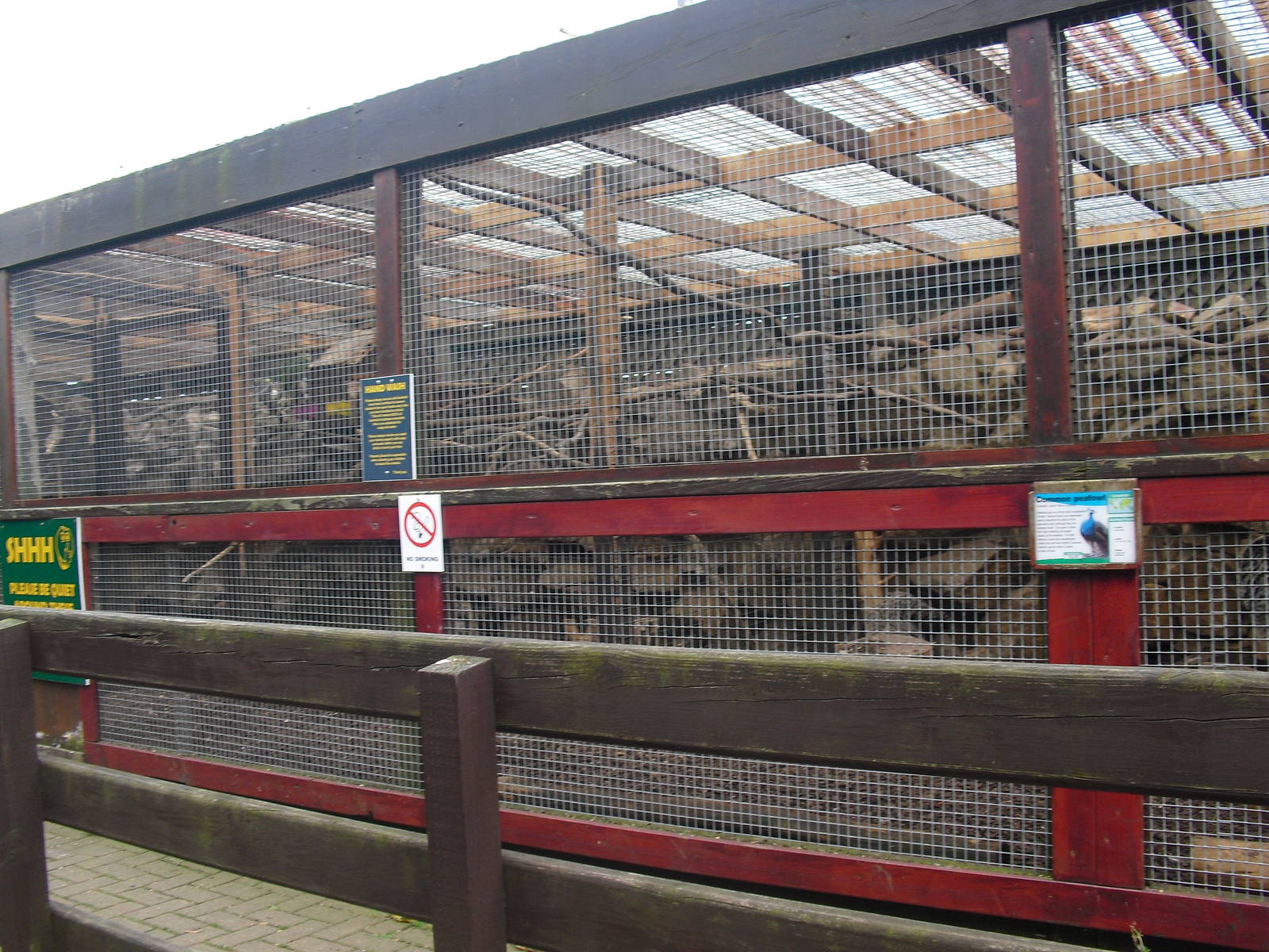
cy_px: 476
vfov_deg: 39.7
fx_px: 1320
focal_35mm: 36
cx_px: 634
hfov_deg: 51.4
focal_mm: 6.3
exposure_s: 1/125
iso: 100
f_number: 3.1
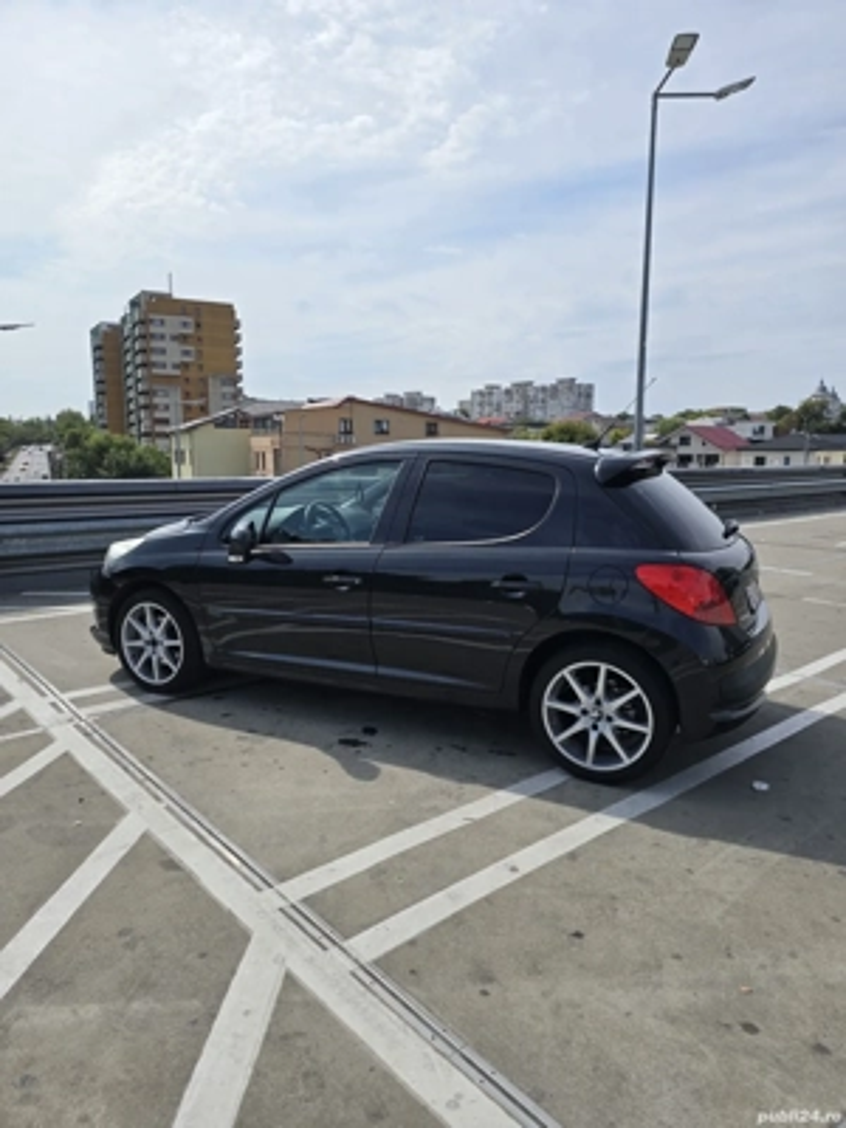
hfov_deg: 58.9
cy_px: 564
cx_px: 423
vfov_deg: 73.9
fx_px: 749
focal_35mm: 23
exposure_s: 1/1358
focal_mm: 6.3
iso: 12
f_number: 1.7
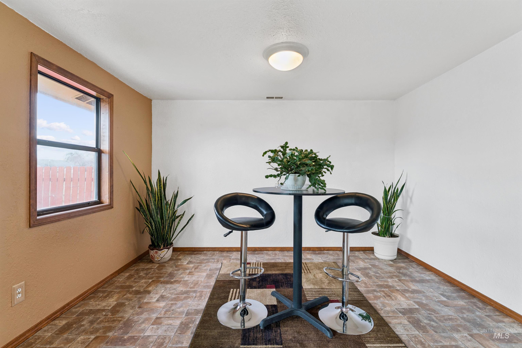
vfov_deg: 72.1
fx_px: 239
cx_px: 261
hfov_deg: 95.0
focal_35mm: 16
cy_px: 174
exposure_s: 1/10
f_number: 13
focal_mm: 16.5
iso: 400
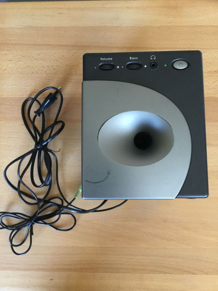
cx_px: 109
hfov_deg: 45.4
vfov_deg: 58.3
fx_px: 260
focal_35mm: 31
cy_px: 146
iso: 200
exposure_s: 1/33
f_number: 2.4
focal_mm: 3.3
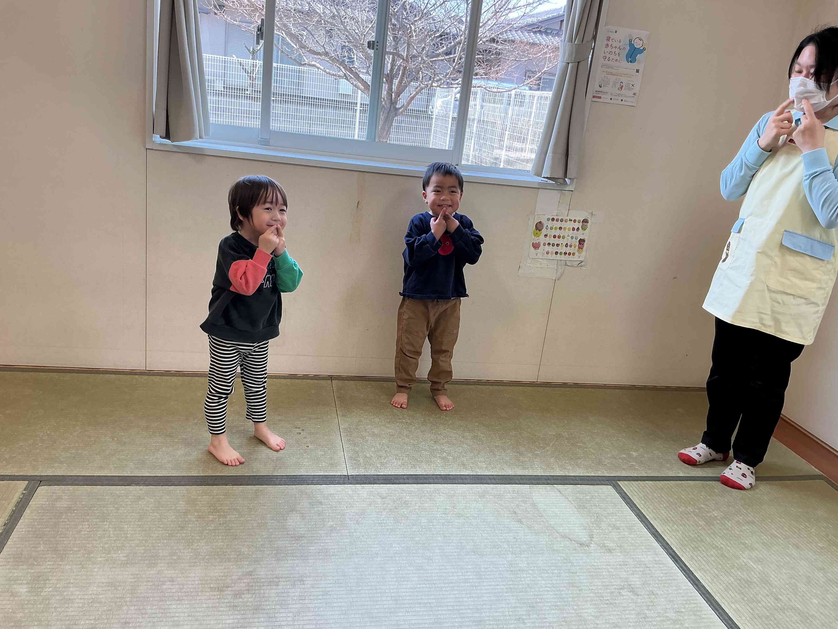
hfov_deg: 61.7
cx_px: 419
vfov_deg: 48.2
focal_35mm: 29
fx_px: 702
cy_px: 314
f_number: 1.8
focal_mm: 3
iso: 25
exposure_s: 1/100
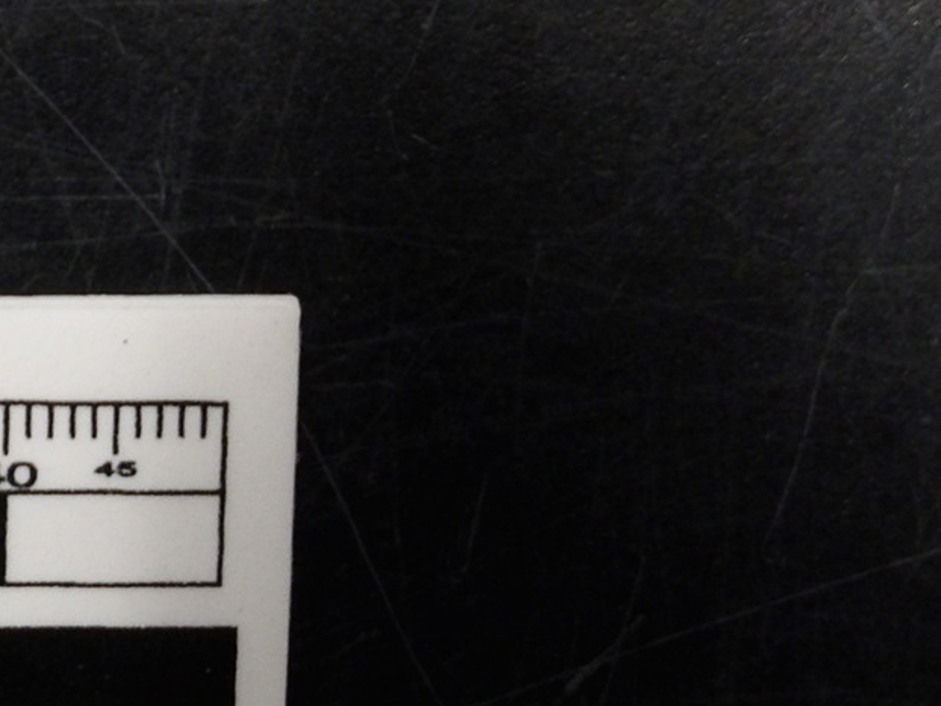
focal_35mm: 75
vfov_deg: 19.6
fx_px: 2040
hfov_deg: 22.6
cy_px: 248
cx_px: -346
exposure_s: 1/60
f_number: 3
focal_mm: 4.9
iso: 449
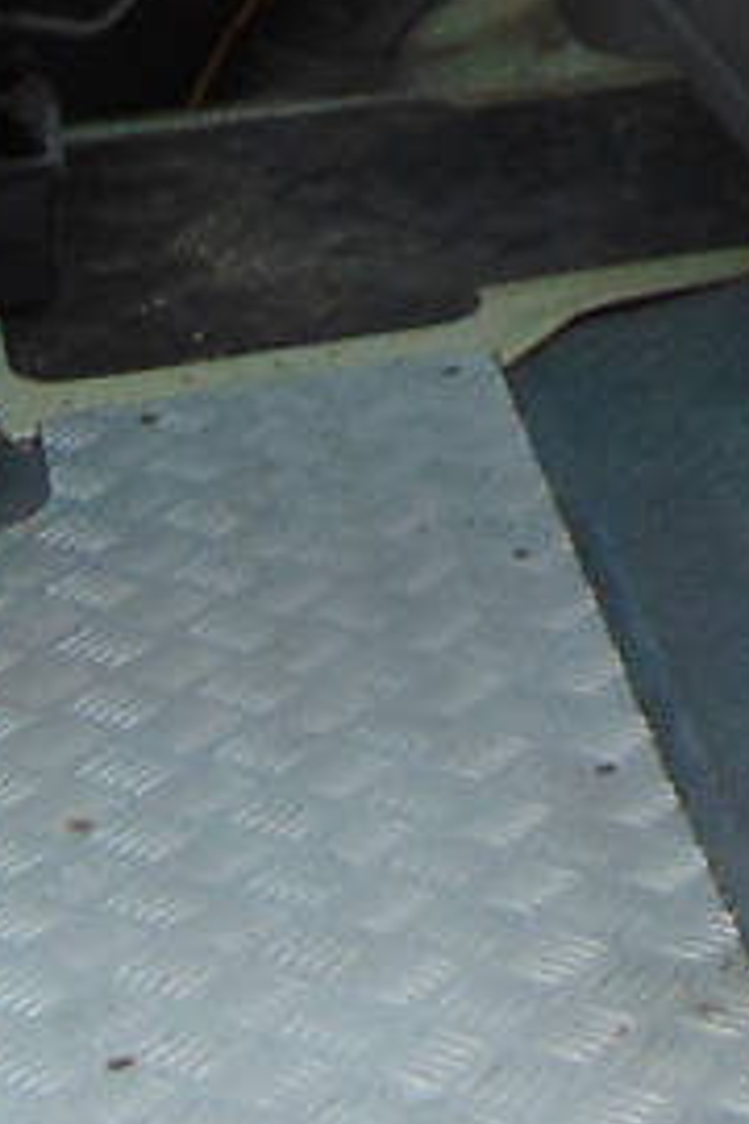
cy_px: -233
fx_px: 4806
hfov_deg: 8.9
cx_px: 408
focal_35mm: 154
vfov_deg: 13.0
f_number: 3
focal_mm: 4.5
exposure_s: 1/50
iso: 80
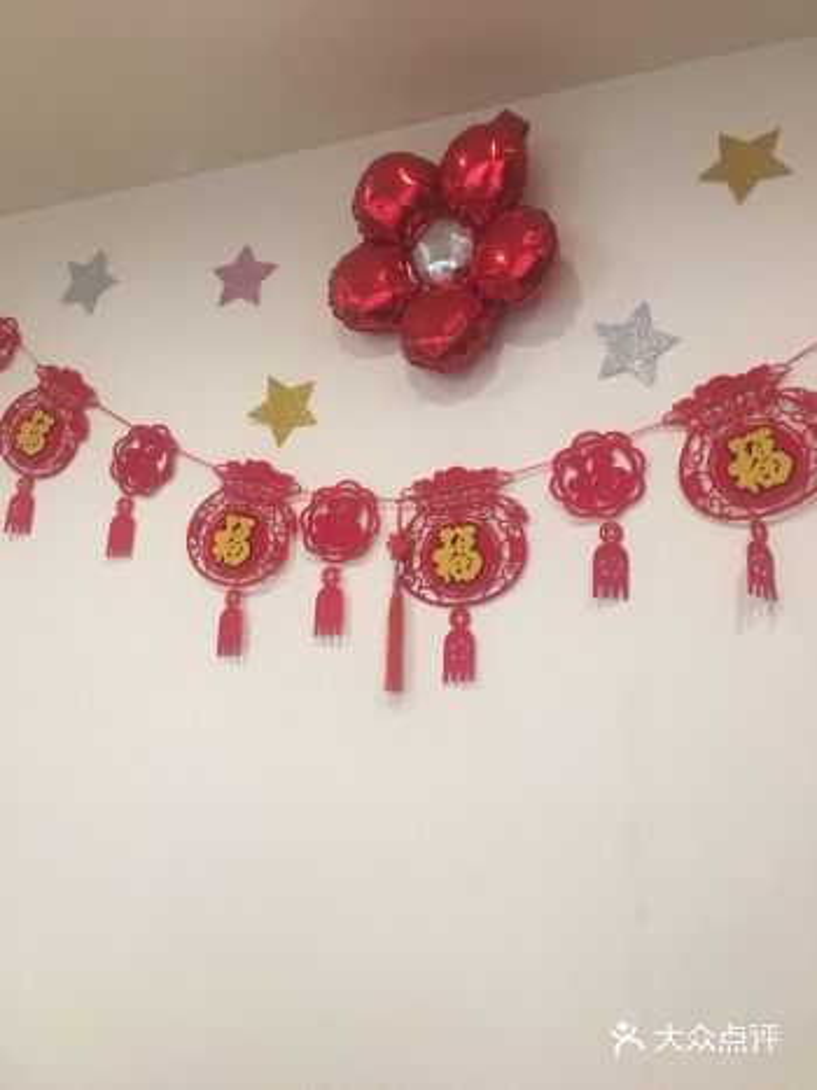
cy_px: 545
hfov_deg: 48.2
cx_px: 408
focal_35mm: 29
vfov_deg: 61.7
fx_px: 913
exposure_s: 1/17
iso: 80
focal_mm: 4.15
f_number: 2.2
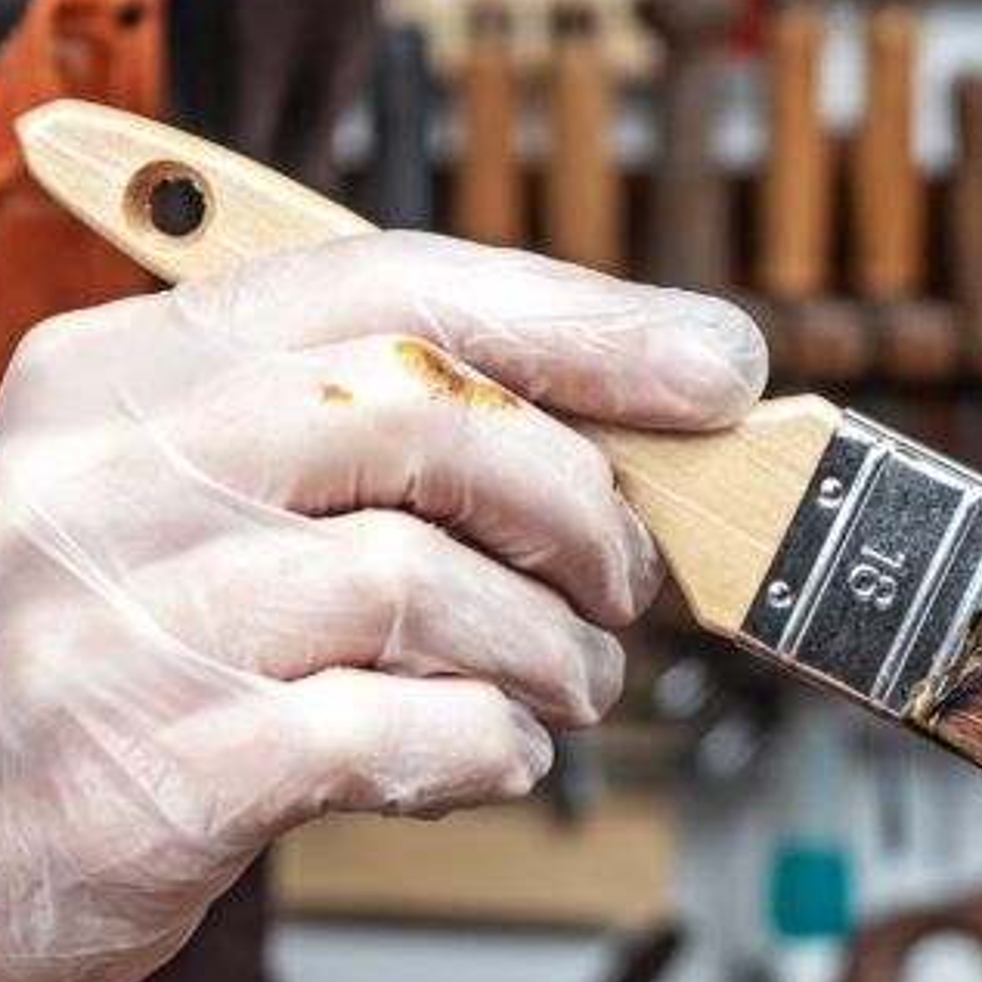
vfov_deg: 10.0
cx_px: 849
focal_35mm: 173
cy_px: 968
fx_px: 5552
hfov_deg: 10.1
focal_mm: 63
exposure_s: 1/125
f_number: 5.6
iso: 100
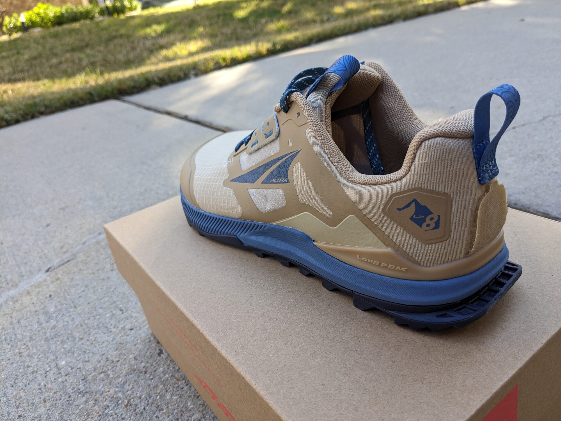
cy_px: 210
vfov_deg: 51.4
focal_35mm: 27
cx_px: 280
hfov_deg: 65.3
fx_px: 438
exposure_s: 1/282
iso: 50
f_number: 1.73
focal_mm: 4.38
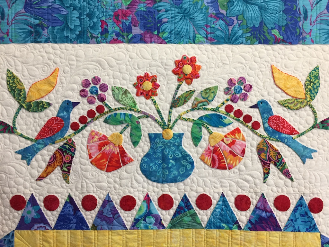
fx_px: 276
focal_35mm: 29
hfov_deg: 61.7
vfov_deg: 48.2
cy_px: 124
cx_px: 164
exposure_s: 1/40
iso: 32
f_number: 2.2
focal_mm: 4.15
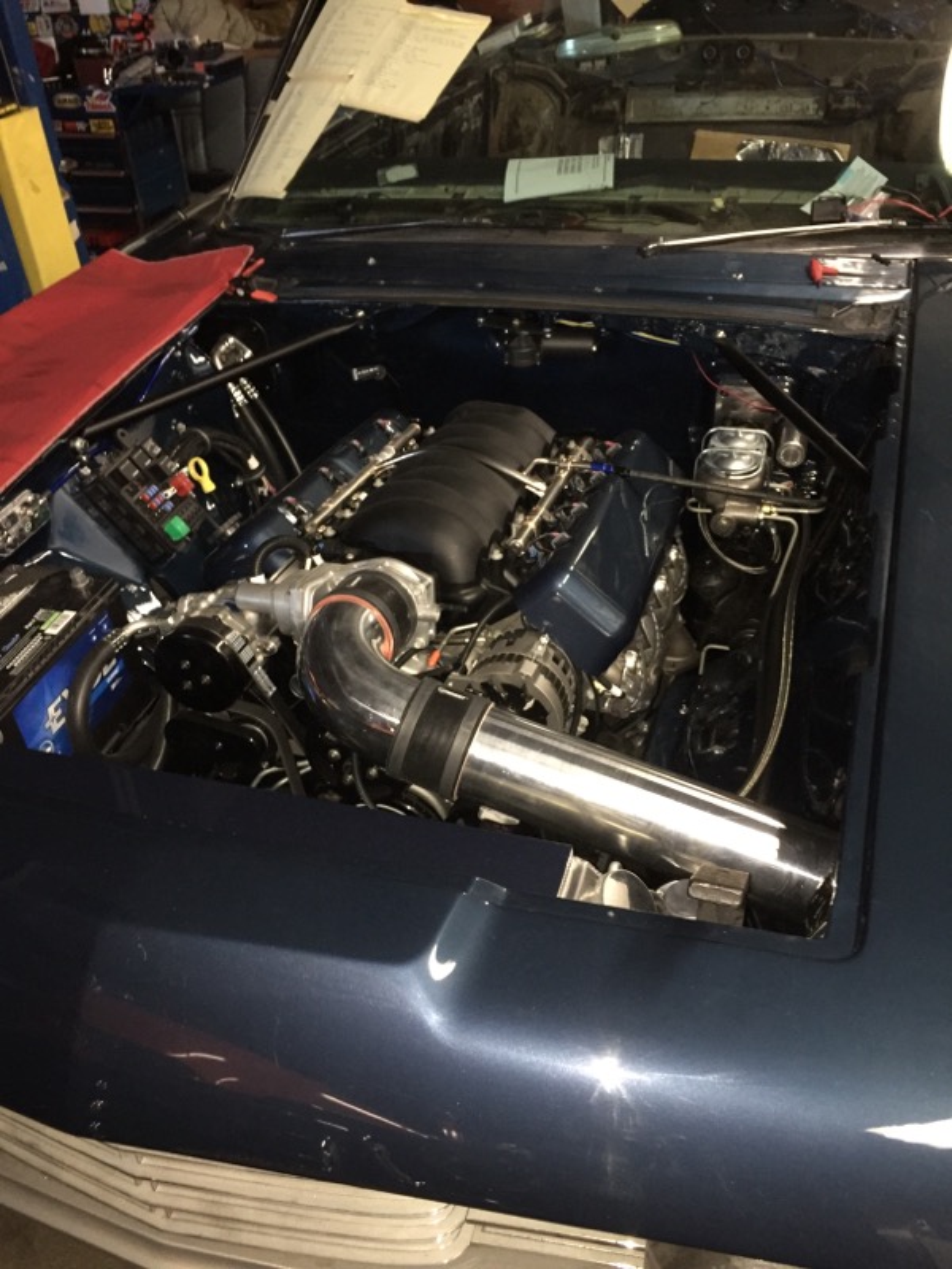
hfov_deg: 48.2
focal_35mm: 29
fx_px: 1063
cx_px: 476
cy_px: 634
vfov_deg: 61.7
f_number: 2.2
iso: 250
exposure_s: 1/16
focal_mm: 4.15
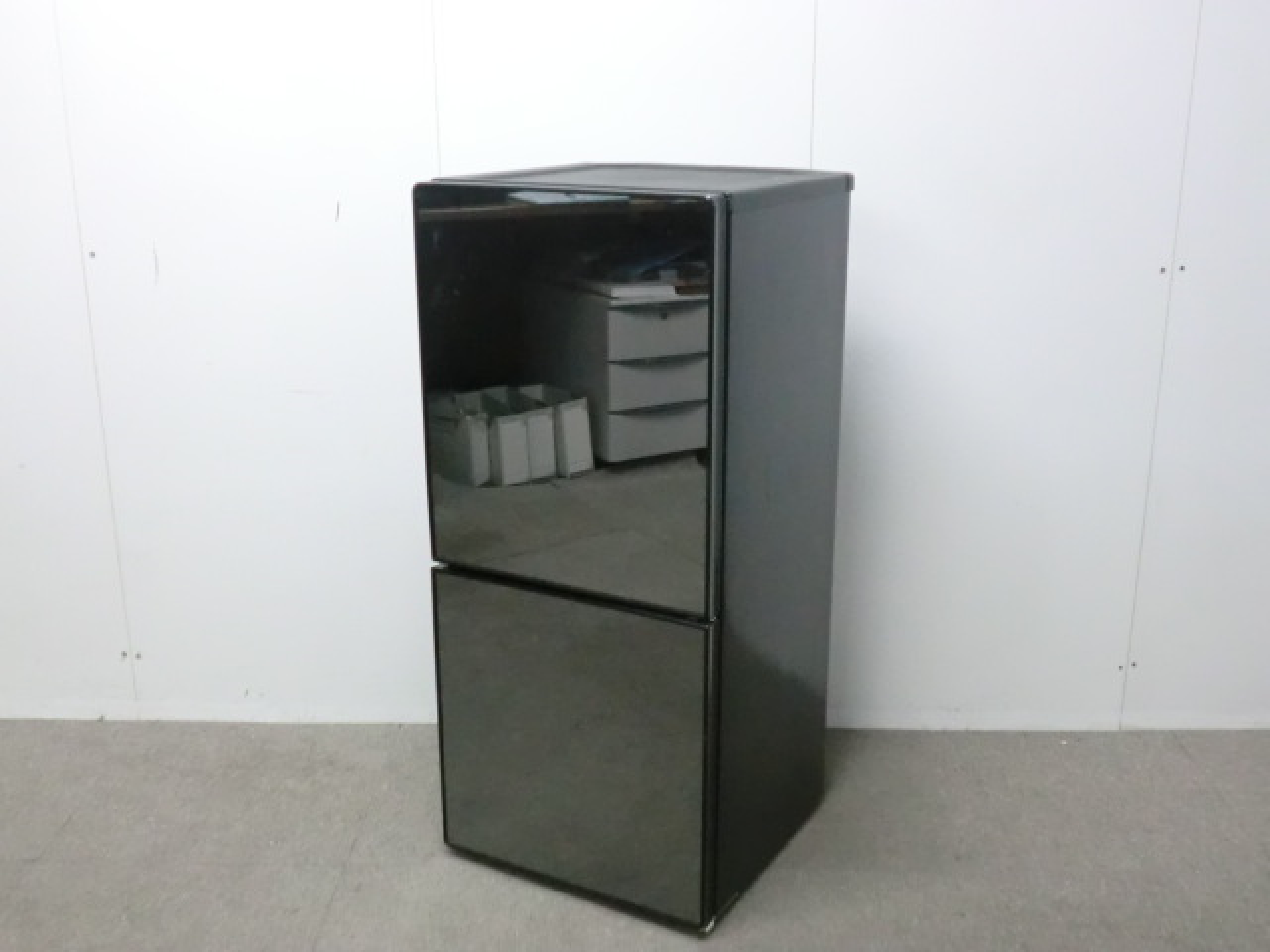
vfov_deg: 37.7
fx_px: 1394
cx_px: 635
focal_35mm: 38
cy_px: 476
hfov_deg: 49.0
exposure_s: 1/40
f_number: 3.9
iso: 800
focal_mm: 6.9
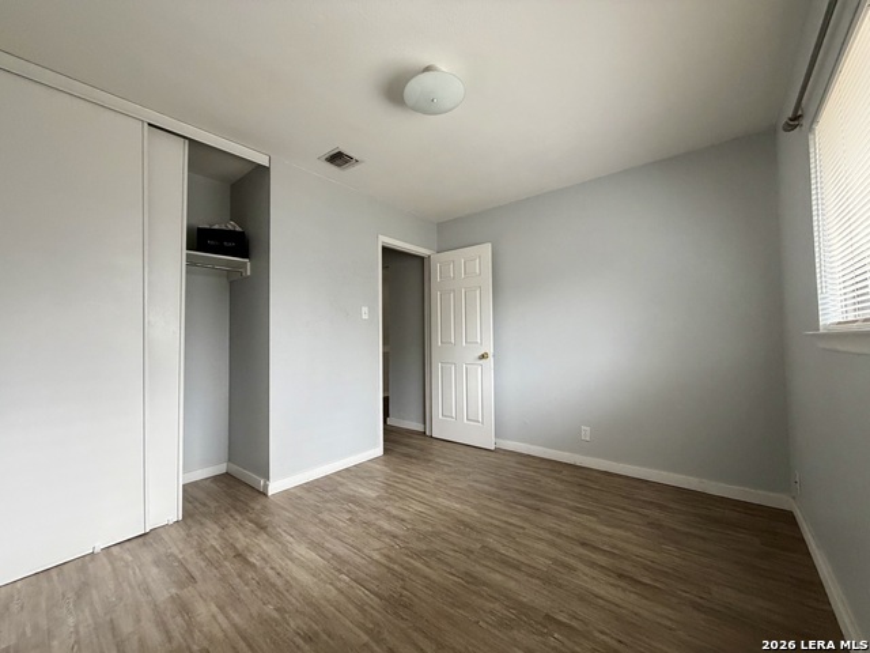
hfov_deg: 102.1
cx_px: 435
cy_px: 326
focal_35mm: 14
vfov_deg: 85.7
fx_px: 352
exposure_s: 1/116
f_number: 2.2
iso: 320
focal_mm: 2.22
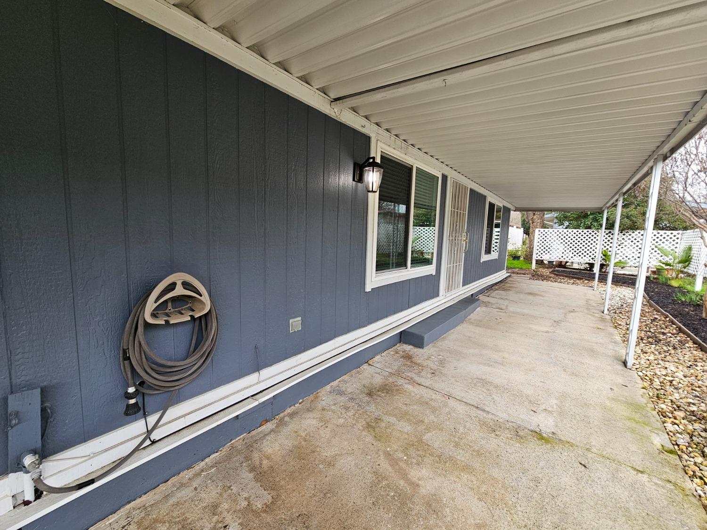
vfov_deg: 89.9
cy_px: 265
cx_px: 354
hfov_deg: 106.2
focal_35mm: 13
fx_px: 266
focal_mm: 2.2
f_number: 2.2
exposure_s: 1/120
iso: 64
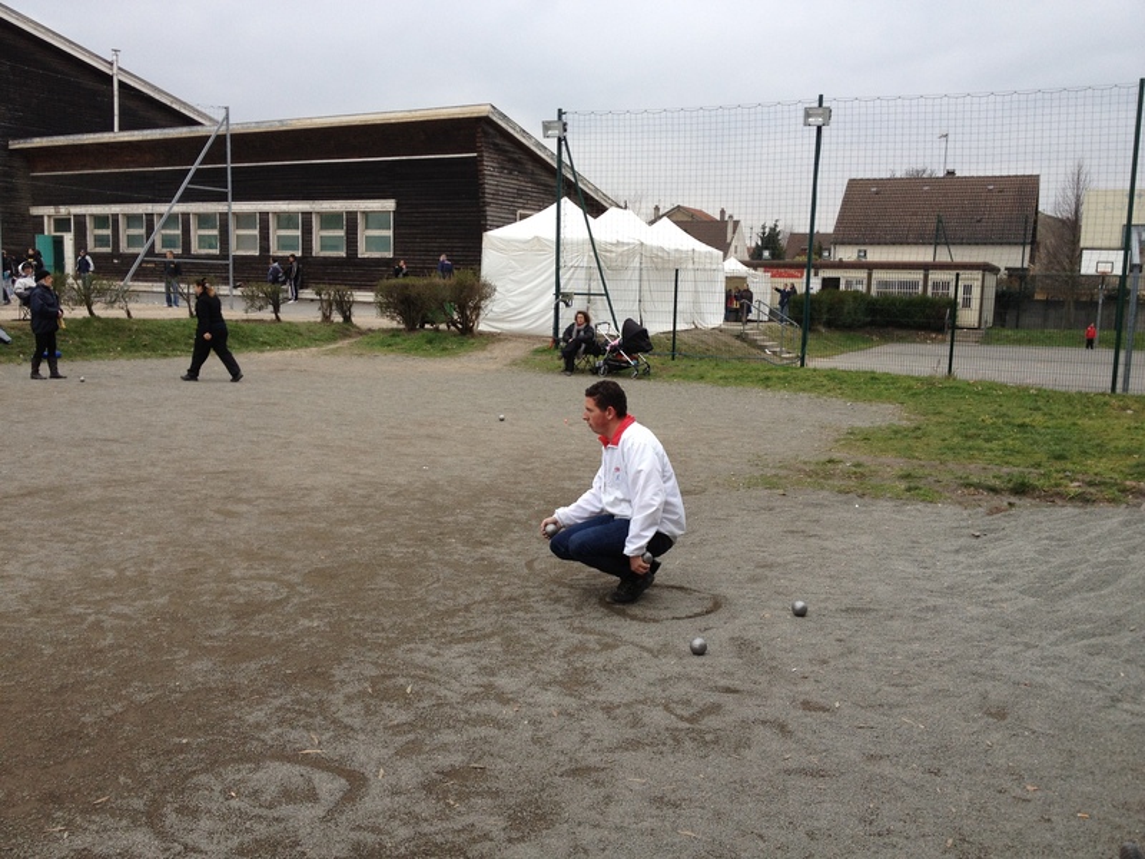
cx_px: 572
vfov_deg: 40.7
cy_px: 430
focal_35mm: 35
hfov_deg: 52.6
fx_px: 1158
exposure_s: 1/133
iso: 64
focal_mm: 4.28
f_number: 2.4
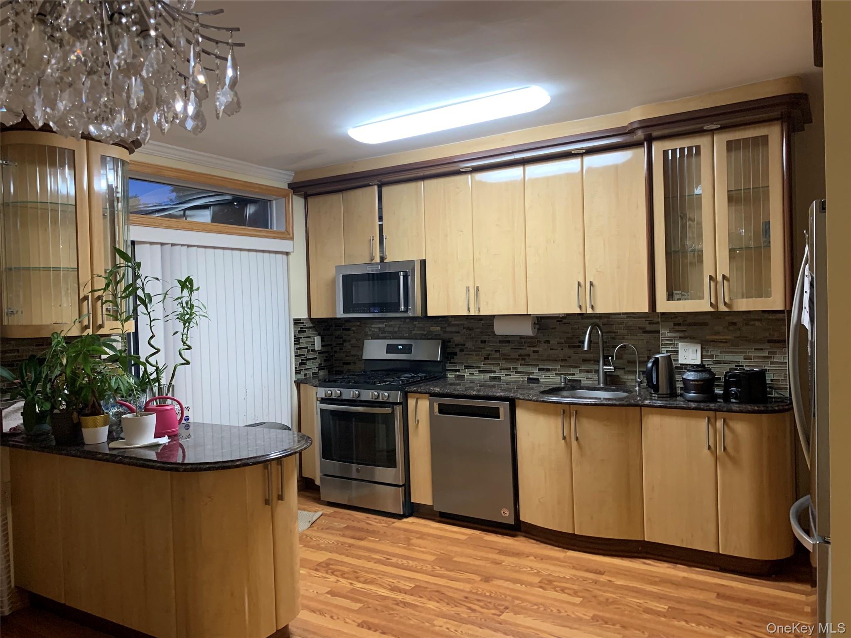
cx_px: 426
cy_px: 319
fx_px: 639
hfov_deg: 67.3
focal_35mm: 26
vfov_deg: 53.1
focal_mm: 4.25
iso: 200
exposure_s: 1/60
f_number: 1.8
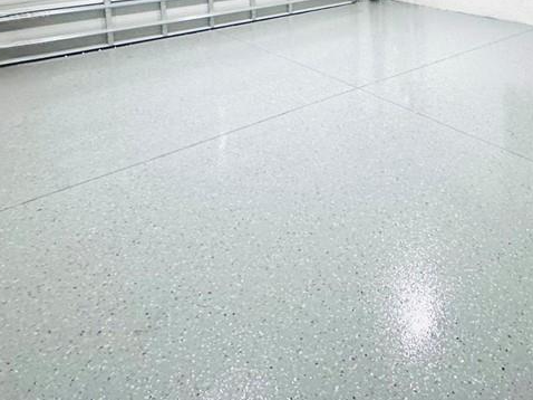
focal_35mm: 30
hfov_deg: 58.0
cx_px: 375
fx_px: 462
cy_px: -21
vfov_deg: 39.7
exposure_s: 1/60
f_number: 2.2
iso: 1000
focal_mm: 2.22
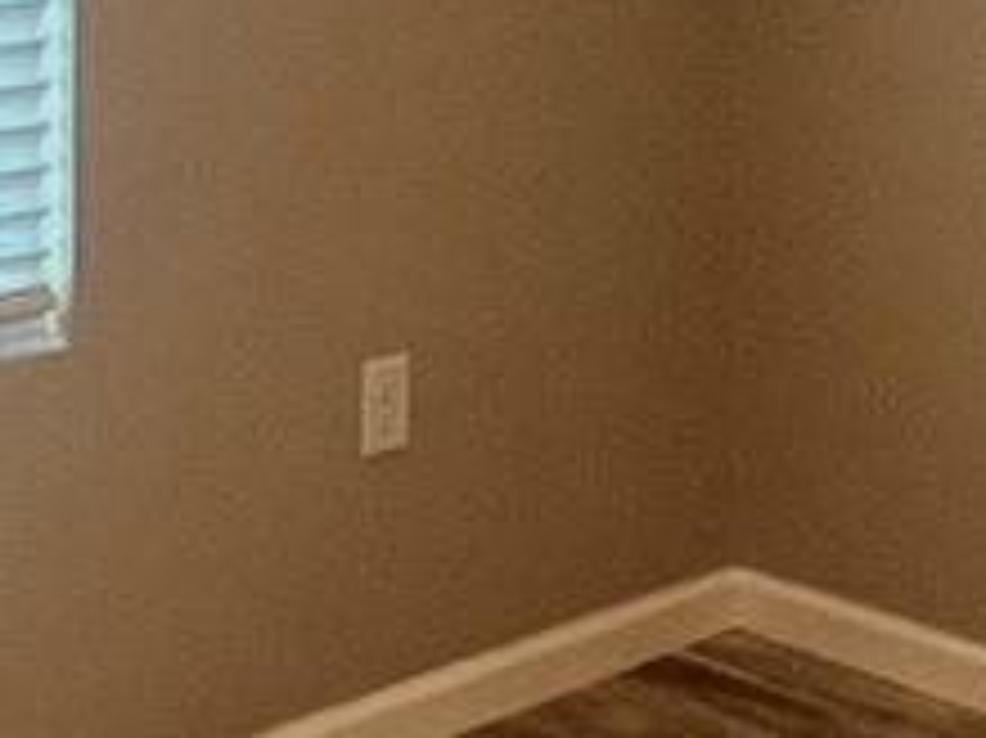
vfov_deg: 14.7
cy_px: -306
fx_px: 2704
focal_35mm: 95
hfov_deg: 20.6
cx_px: 612
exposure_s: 1/120
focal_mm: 1.57
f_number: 1.8
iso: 200
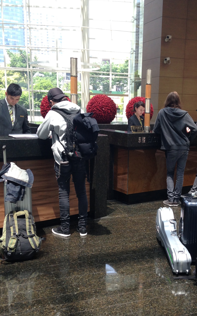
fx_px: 395
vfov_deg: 43.3
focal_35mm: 46
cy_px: 190
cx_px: 130
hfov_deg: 27.8
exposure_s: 1/120
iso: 64
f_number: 2.4
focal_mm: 4.12
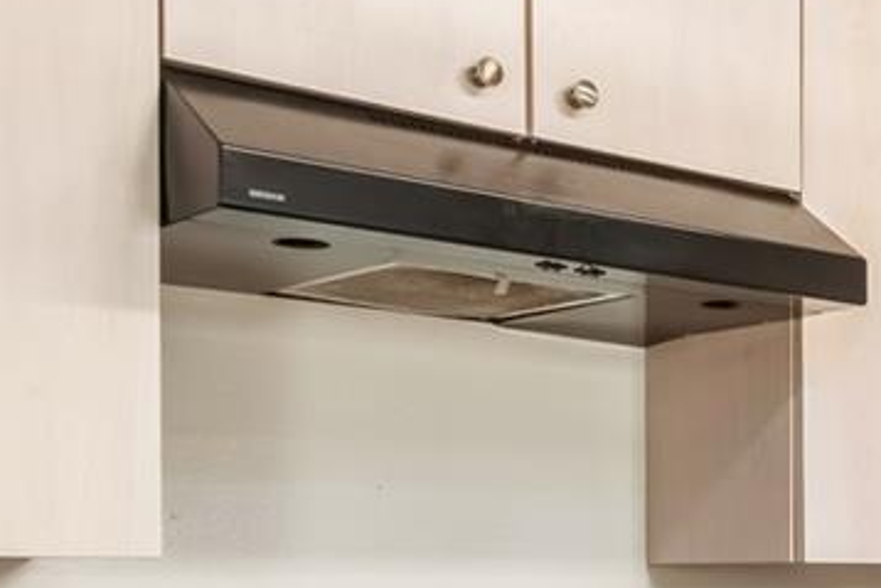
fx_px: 1640
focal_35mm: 67
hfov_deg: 27.0
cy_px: 571
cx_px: 1024
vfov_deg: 19.8
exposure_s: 1/1.25
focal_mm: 10
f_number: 9
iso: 250
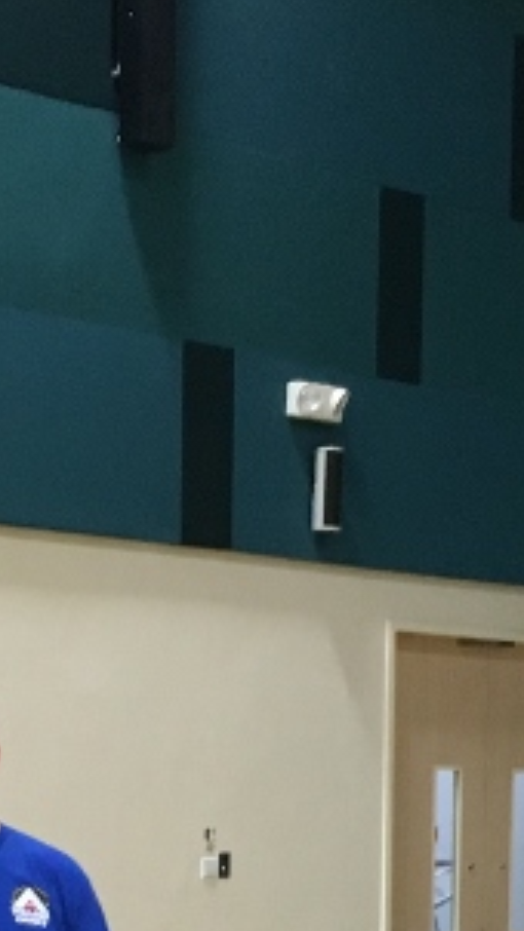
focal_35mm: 107
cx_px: 111
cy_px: 1128
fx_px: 2642
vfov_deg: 18.9
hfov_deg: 11.3
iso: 160
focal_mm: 4.15
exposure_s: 1/33
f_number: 2.2
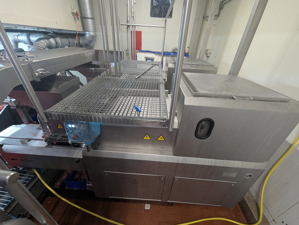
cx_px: 150
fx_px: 112
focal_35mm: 13
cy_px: 112
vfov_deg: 90.1
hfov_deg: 106.1
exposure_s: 1/50
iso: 366
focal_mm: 1.95
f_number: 2.2
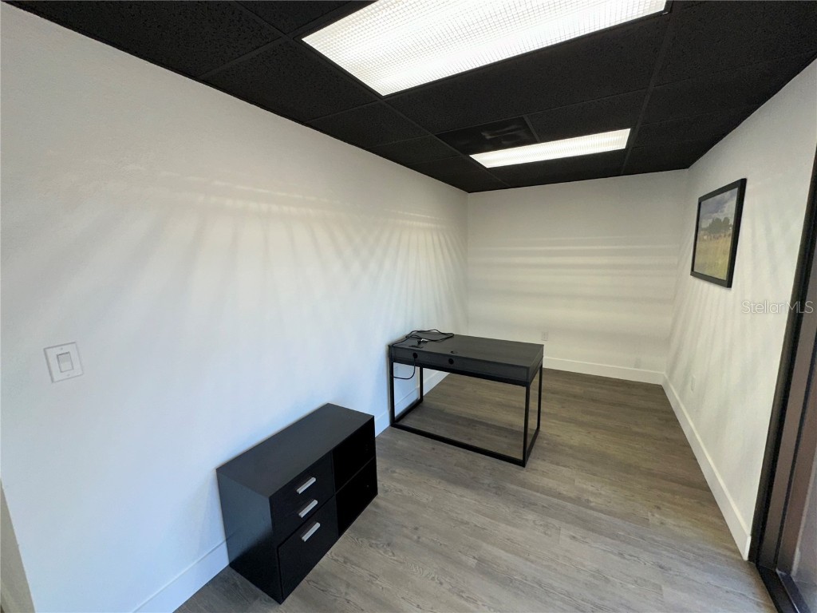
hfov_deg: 102.1
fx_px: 330
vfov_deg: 85.7
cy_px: 306
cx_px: 408
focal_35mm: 14
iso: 32
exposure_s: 1/129
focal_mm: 2.22
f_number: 2.2
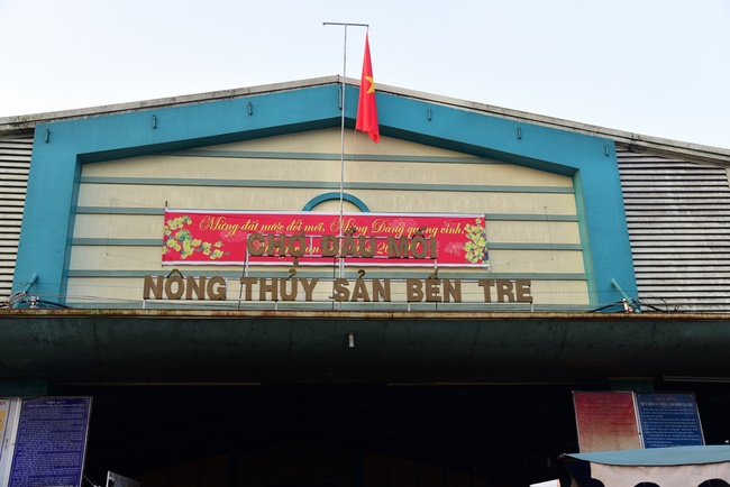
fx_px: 771
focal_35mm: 38
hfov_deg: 50.7
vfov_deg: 35.1
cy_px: 244
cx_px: 365
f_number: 5.6
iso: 320
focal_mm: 38
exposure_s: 1/80
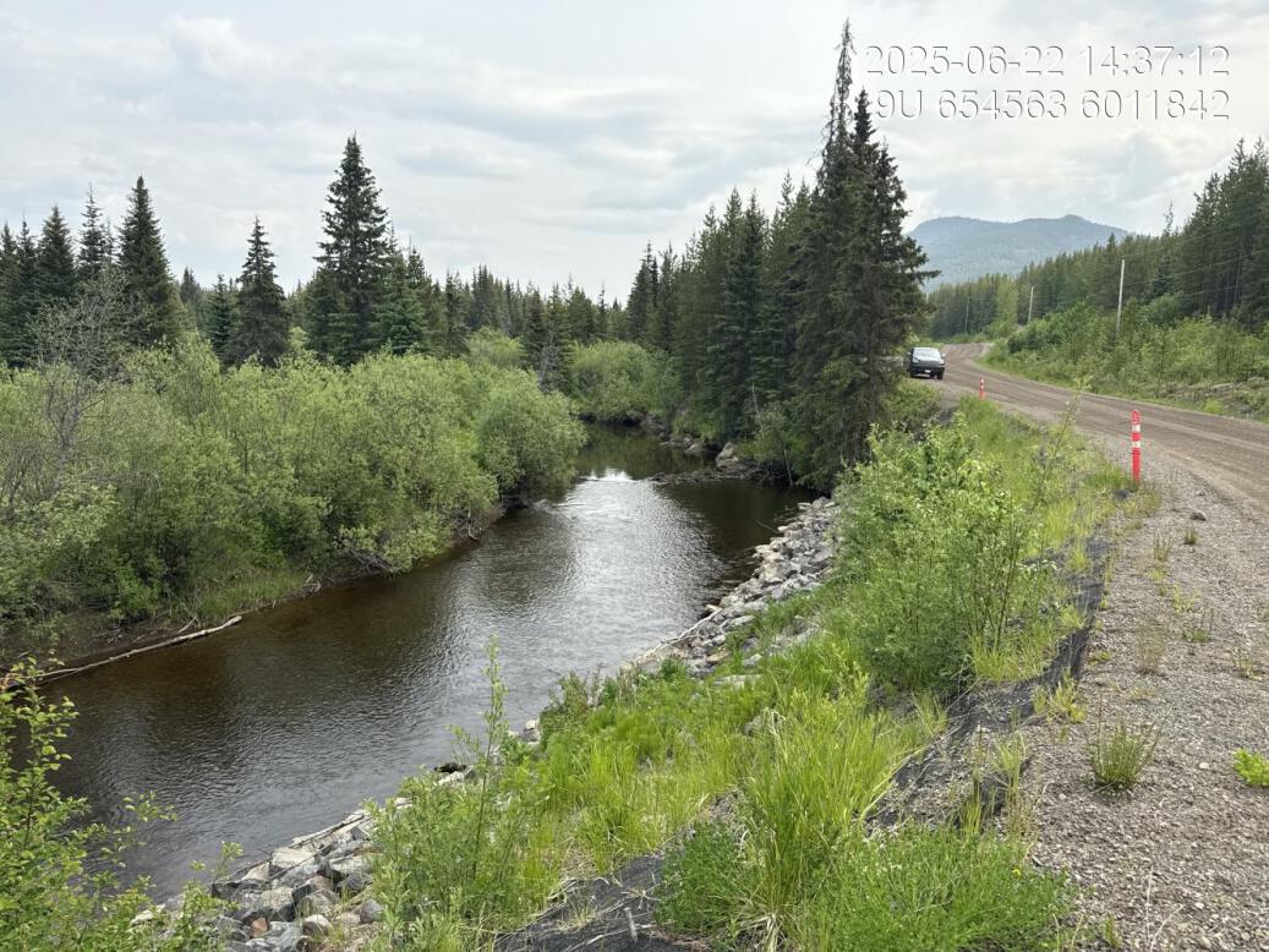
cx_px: 634
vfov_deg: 56.8
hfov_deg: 71.6
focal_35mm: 24
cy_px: 476
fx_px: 880
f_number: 1.78
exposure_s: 1/3145
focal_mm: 6.76
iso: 80
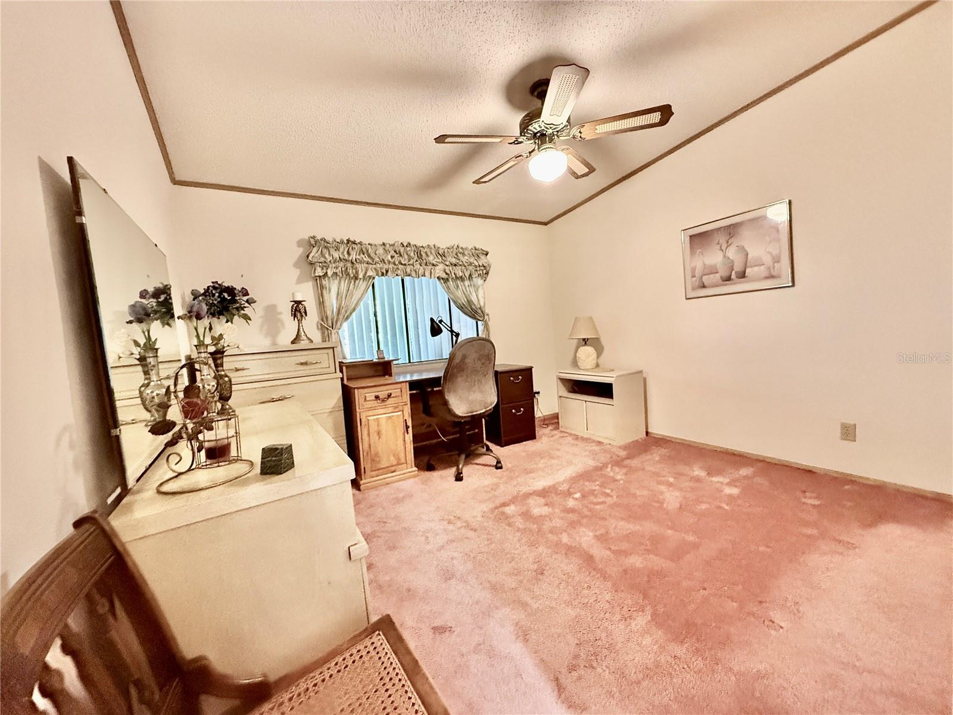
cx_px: 476
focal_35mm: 14
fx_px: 385
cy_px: 358
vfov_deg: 85.7
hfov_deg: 102.1
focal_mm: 2.22
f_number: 2.2
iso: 1000
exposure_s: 1/60
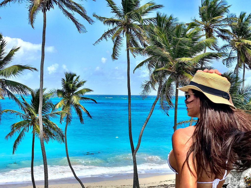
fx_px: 413
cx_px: 126
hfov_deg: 33.8
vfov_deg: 25.7
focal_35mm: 57
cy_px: 94
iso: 20
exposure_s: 1/791
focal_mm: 6.6
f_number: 2.8
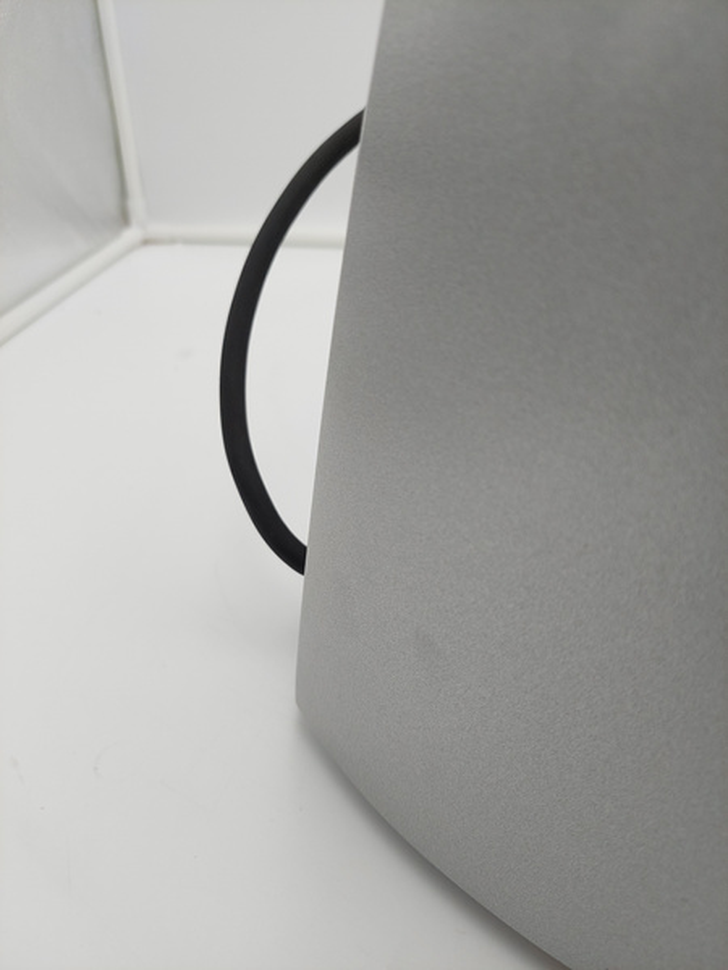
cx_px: 364
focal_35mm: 25
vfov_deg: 69.4
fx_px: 701
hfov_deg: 54.9
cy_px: 485
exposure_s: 1/162
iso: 40
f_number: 1.8
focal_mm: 5.23
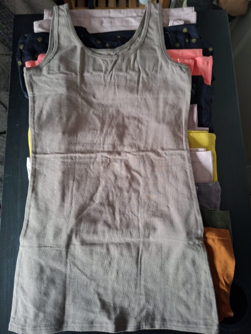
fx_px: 222
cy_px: 167
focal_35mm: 23
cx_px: 126
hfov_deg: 58.9
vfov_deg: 73.9
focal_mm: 5.54
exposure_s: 1/25
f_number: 1.8
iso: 1000
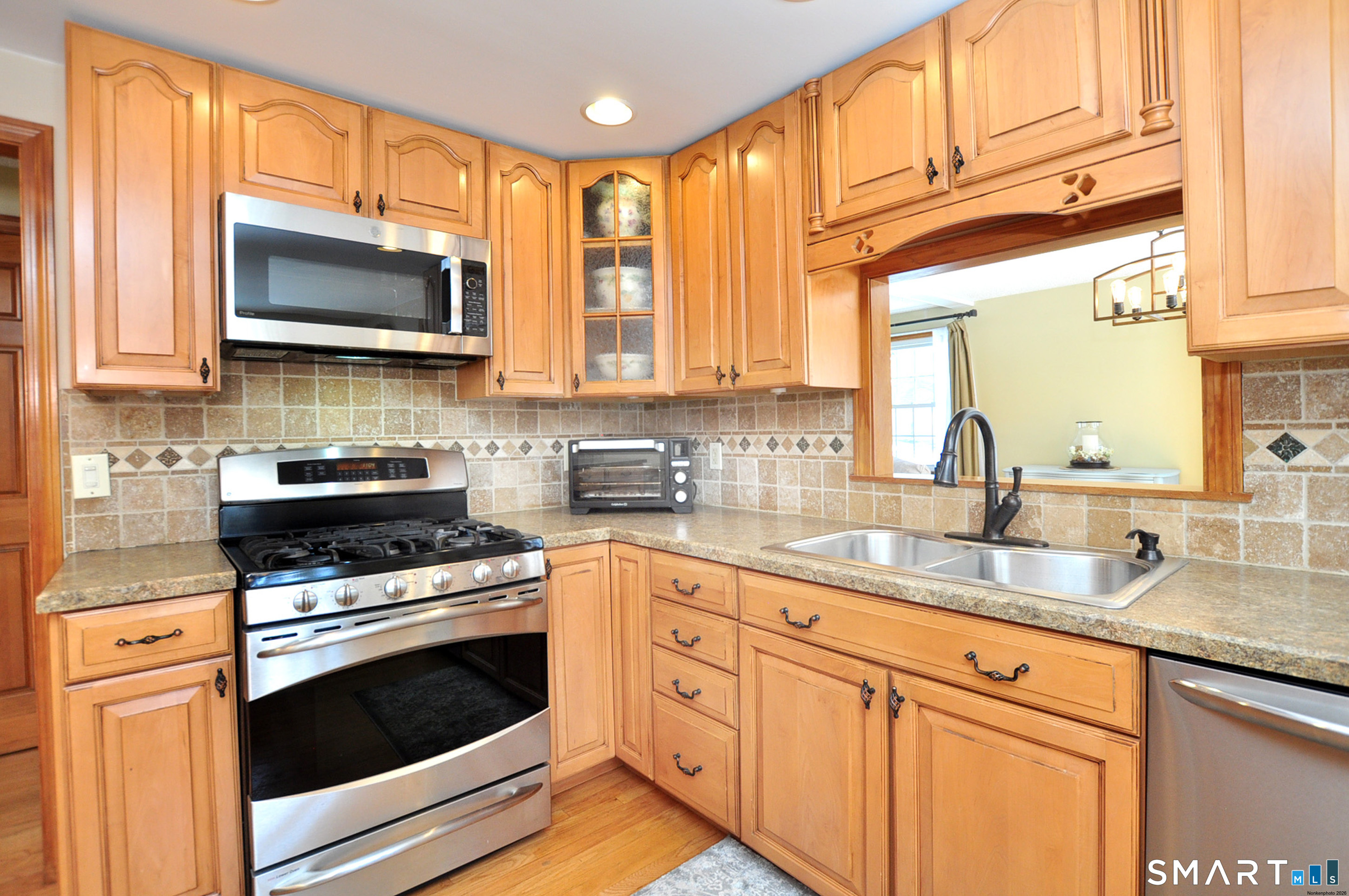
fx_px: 618
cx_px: 674
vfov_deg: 71.9
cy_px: 448
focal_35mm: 16
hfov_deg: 95.1
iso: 500
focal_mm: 11
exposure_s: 1/125
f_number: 4.5
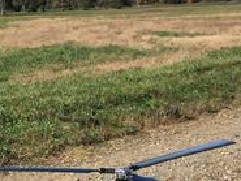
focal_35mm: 102
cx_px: -3
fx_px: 711
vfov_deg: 14.5
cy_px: 120
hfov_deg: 18.7
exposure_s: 1/1603
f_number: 2.2
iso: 25
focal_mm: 4.15
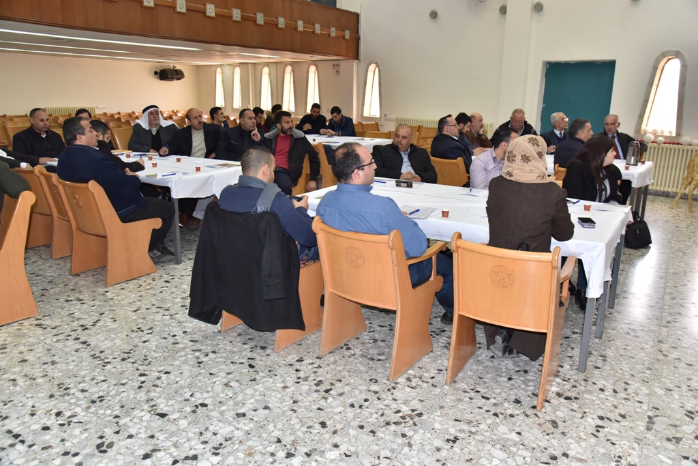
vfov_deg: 46.4
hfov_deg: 65.5
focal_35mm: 28
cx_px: 349
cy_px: 233
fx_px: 543
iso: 2500
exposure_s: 1/250
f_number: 7.1
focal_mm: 28
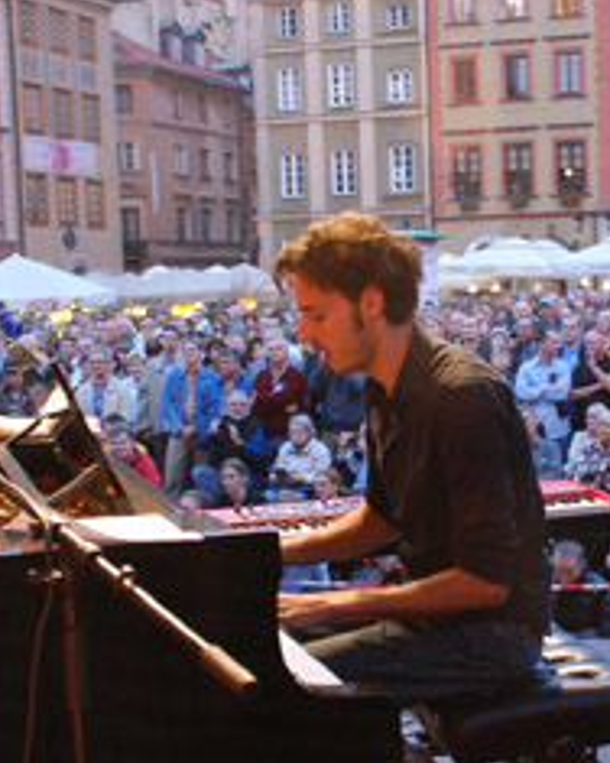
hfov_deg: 23.0
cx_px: 445
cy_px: 427
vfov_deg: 28.7
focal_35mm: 66
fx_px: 1489
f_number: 3.8
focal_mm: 22
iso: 400
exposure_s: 1/8
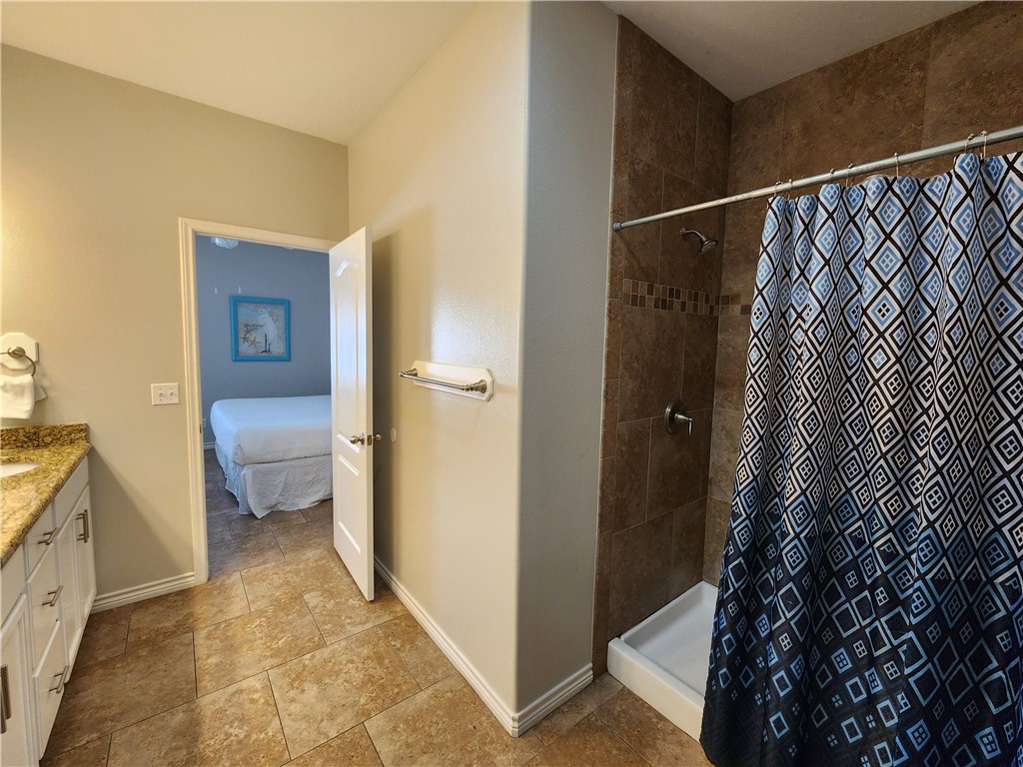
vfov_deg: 89.9
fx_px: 384
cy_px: 384
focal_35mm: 13
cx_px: 512
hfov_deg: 106.2
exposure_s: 1/60
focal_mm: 2.2
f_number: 2.2
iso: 160
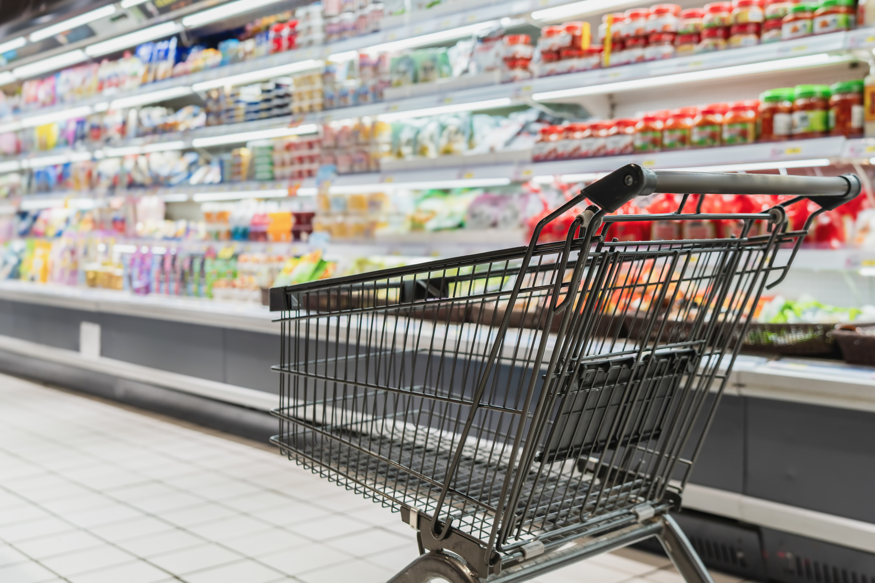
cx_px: 438
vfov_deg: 37.9
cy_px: 292
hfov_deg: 54.4
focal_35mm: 35
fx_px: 851
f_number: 2.8
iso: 400
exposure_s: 1/320
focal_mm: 35
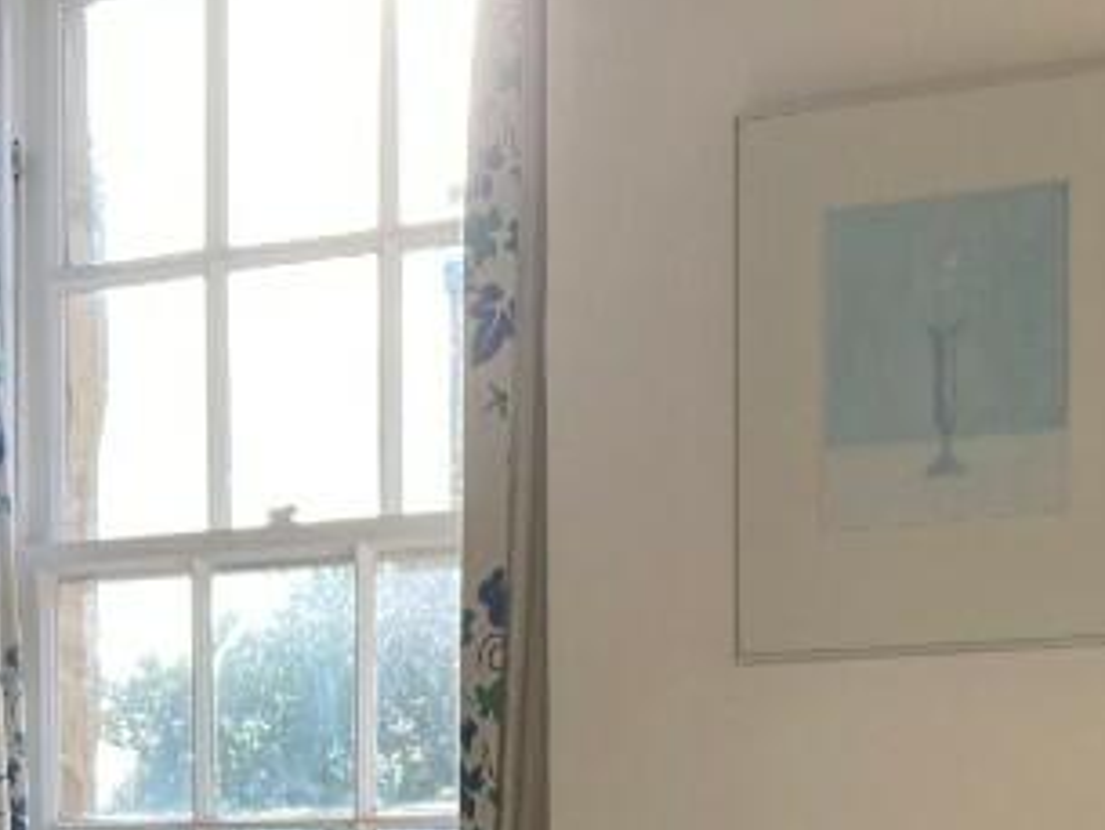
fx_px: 3002
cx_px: 667
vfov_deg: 14.3
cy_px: 1363
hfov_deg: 20.8
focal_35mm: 94
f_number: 1.8
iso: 20
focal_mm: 3.99
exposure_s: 1/213
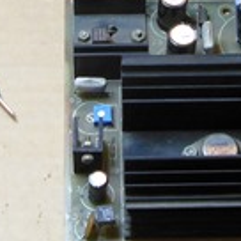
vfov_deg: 15.5
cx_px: 292
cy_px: 30
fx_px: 874
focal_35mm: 111
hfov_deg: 15.1
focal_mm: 6.8
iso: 400
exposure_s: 1/30
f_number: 3.6
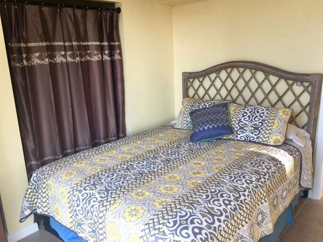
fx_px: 271
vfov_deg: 48.2
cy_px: 121
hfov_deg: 61.7
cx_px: 162
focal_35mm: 29
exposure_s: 1/30
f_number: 2.2
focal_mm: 4.15
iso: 32
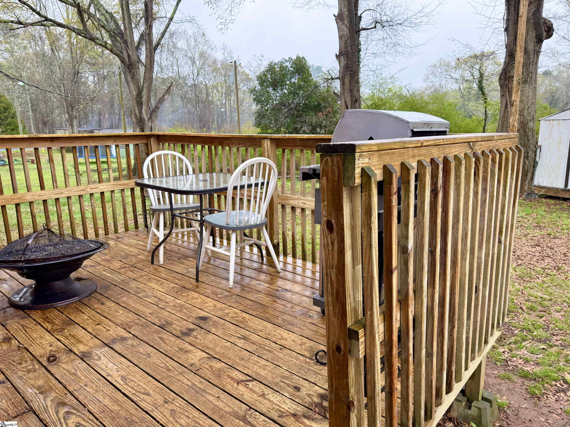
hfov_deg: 71.6
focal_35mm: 24
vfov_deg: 56.8
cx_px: 285
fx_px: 395
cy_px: 214
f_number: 1.78
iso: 125
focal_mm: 6.76
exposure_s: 1/243
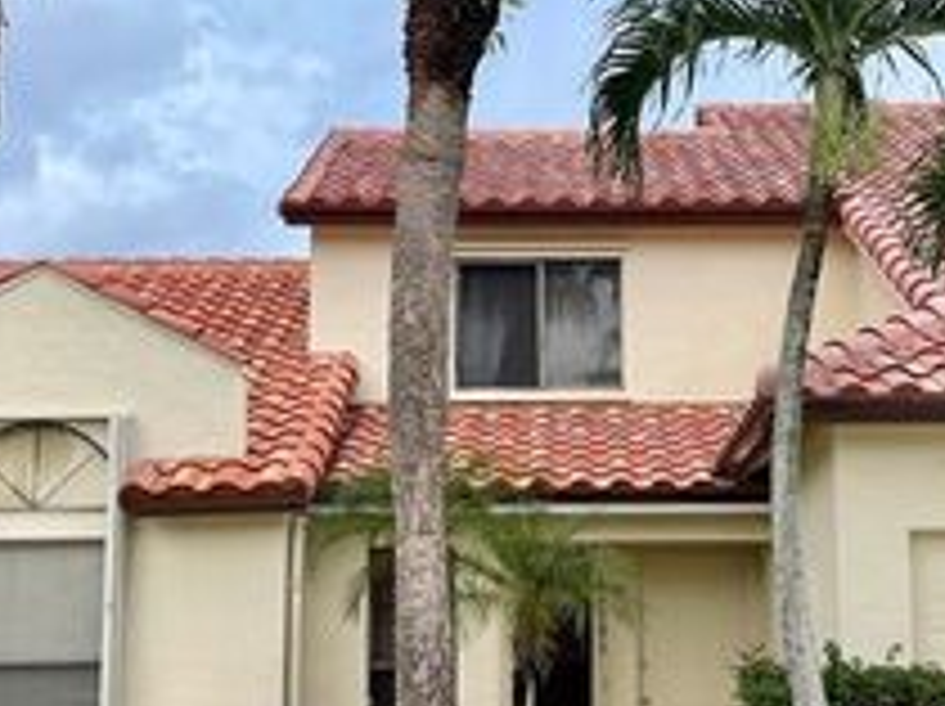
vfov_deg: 23.5
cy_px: 438
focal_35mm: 62
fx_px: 1691
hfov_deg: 31.0
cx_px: 616
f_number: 1.6
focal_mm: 5.1
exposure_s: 1/1739
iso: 32
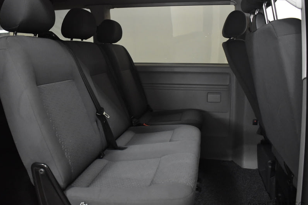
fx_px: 291
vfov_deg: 38.9
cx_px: 134
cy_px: 96
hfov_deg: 55.6
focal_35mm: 34
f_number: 3.8
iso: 3200
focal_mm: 20
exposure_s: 1/80
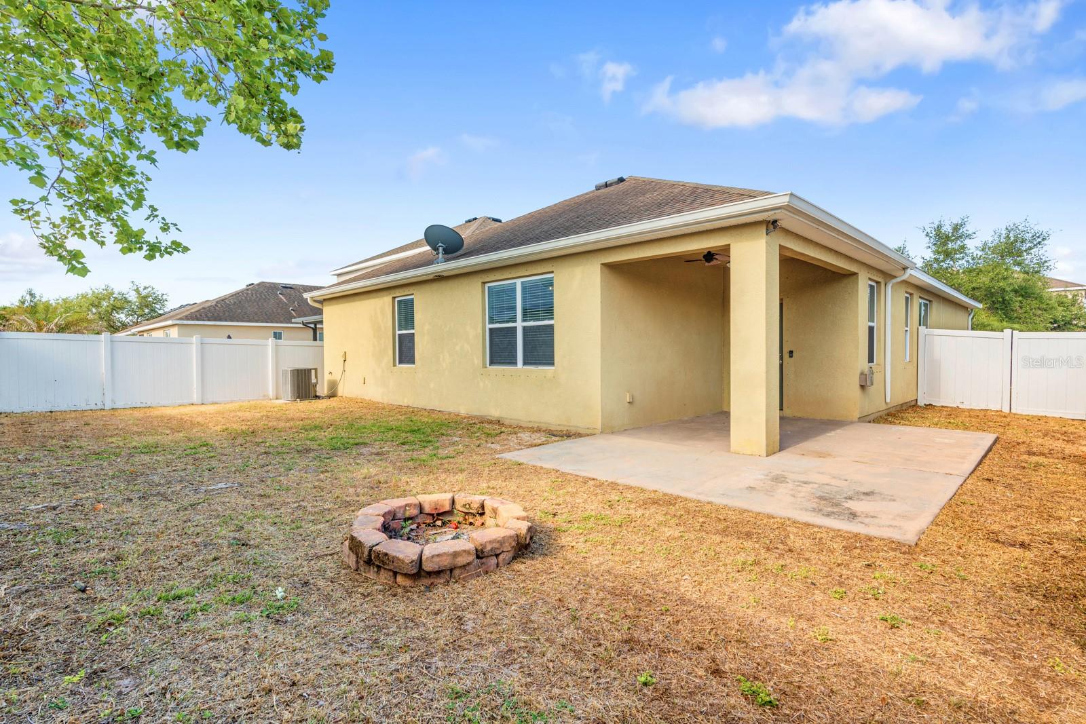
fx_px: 513
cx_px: 543
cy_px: 362
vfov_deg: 70.5
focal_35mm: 17
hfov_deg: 93.3
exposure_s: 1/250
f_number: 8
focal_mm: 17
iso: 200
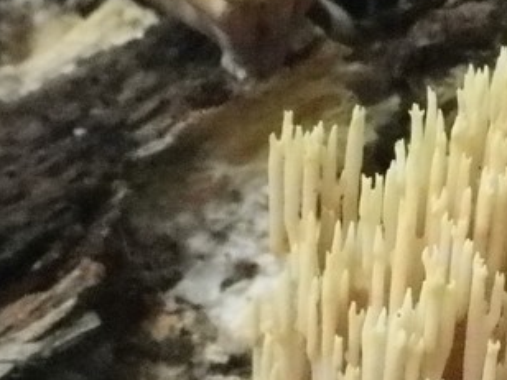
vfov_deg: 16.1
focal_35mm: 91
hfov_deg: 21.0
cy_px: 311
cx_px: 469
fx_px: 1333
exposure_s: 1/100
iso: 3200
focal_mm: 6.36
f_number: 3.9
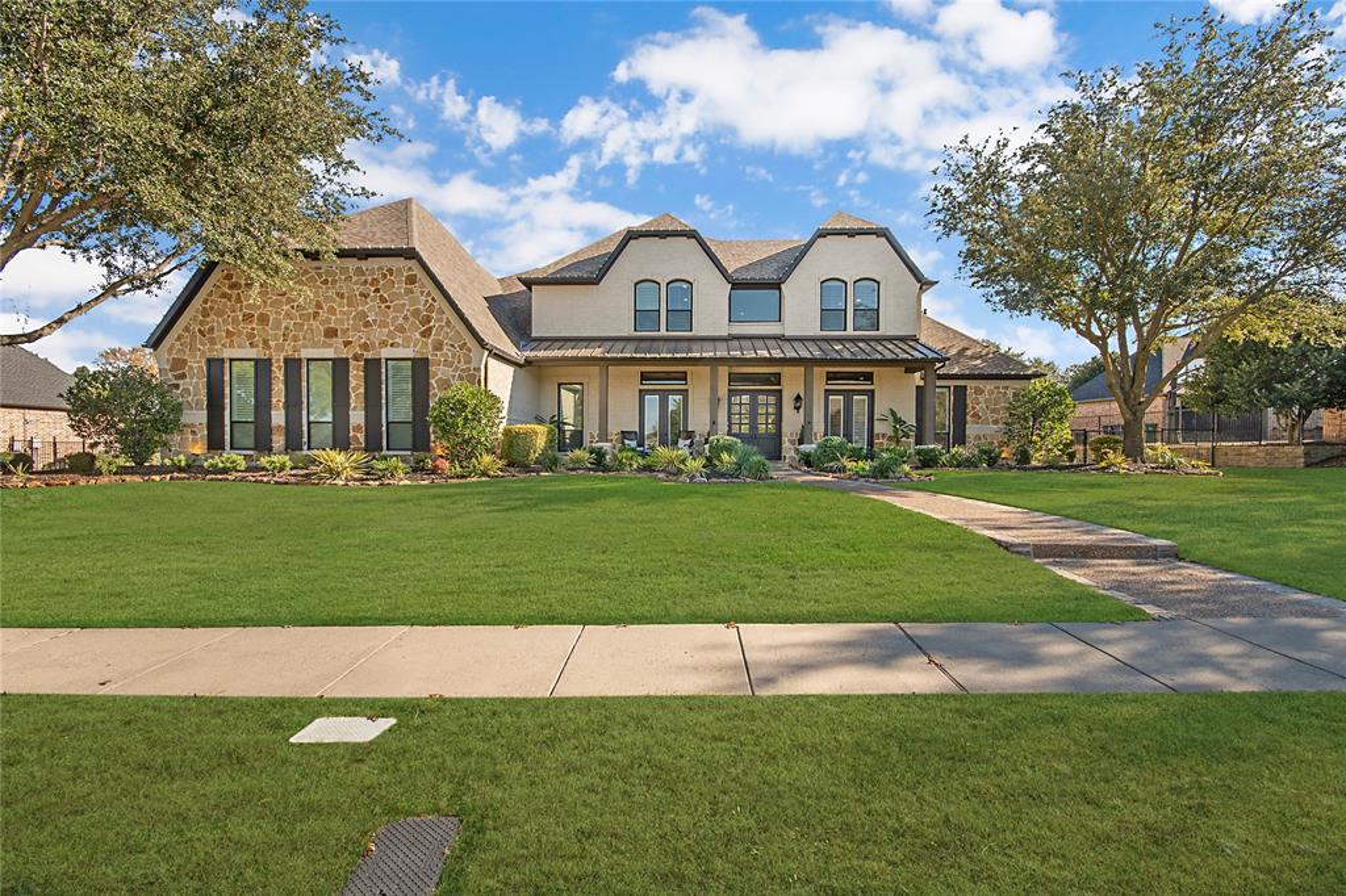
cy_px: 448
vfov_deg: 77.3
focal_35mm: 15
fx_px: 561
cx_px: 673
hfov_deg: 100.4
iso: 100
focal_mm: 10
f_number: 11
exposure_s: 1/100
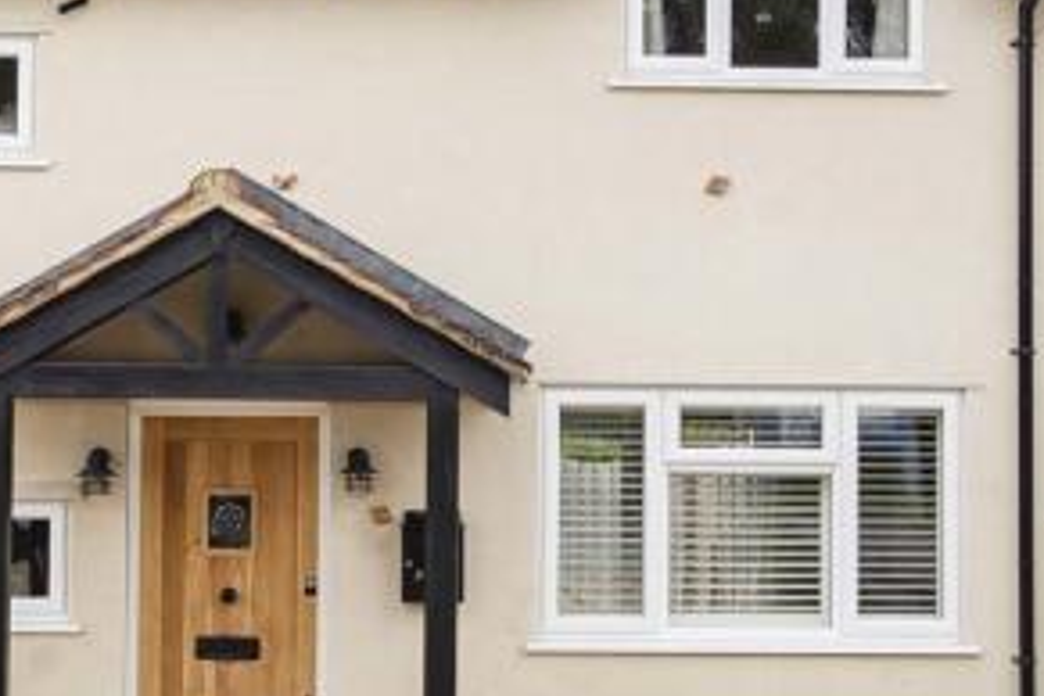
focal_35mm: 95
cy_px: 264
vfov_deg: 14.4
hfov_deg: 21.4
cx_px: 413
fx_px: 2755
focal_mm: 27
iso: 100
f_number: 10
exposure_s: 1/125
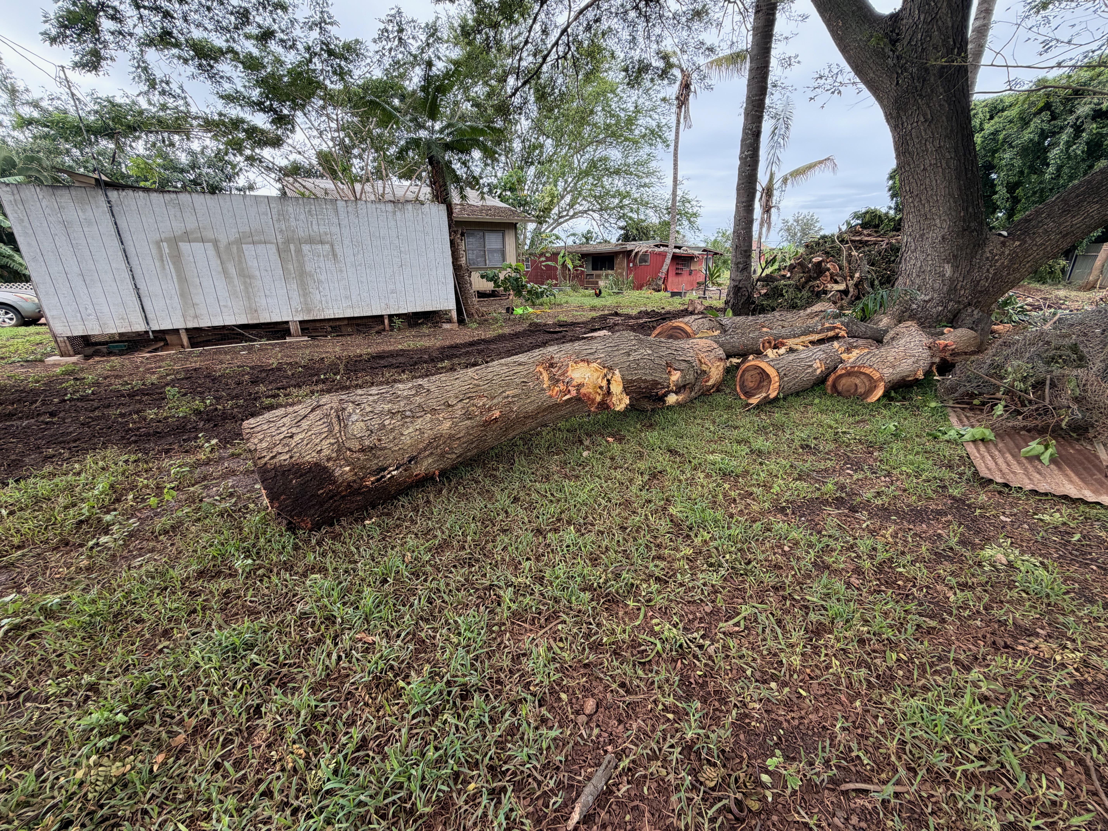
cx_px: 554
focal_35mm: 14
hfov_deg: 102.1
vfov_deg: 85.7
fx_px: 448
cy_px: 416
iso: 50
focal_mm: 2.22
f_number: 2.2
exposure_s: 1/182
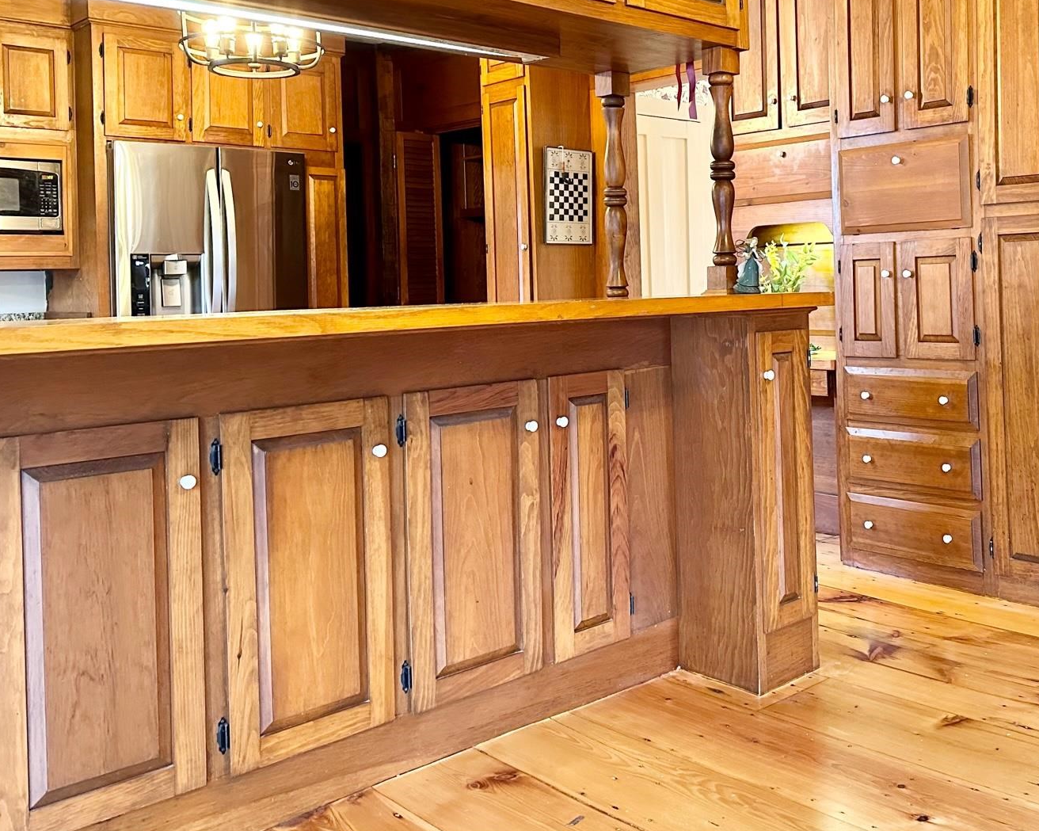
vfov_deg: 40.6
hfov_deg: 48.7
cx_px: 752
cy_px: 270
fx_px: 1107
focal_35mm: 36
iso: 640
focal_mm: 6.86
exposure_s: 1/60
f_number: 1.78
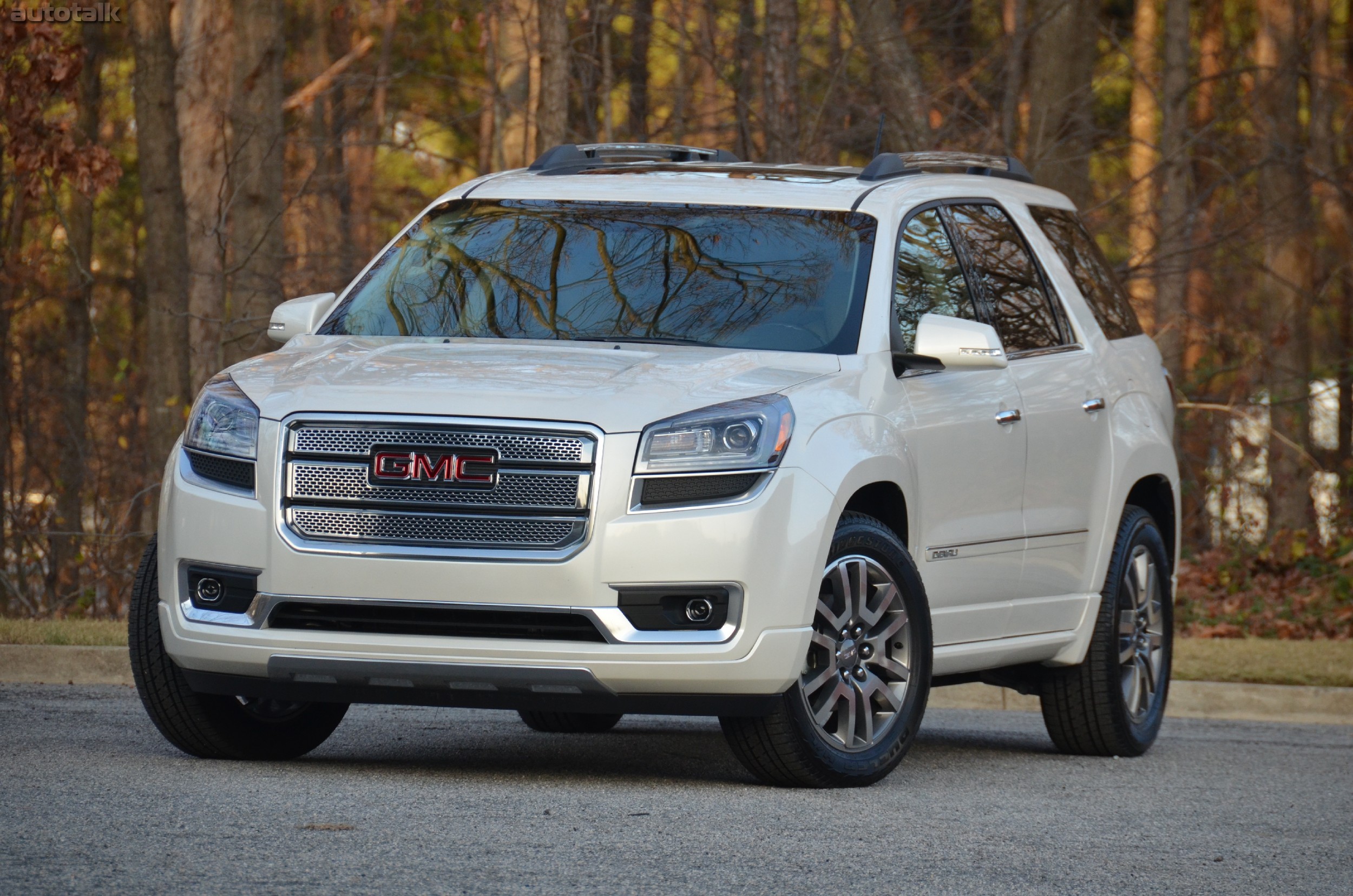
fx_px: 9564
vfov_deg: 5.4
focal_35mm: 255
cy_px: 448
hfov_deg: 8.1
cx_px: 676
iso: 800
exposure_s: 1/500
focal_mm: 170
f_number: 5.6
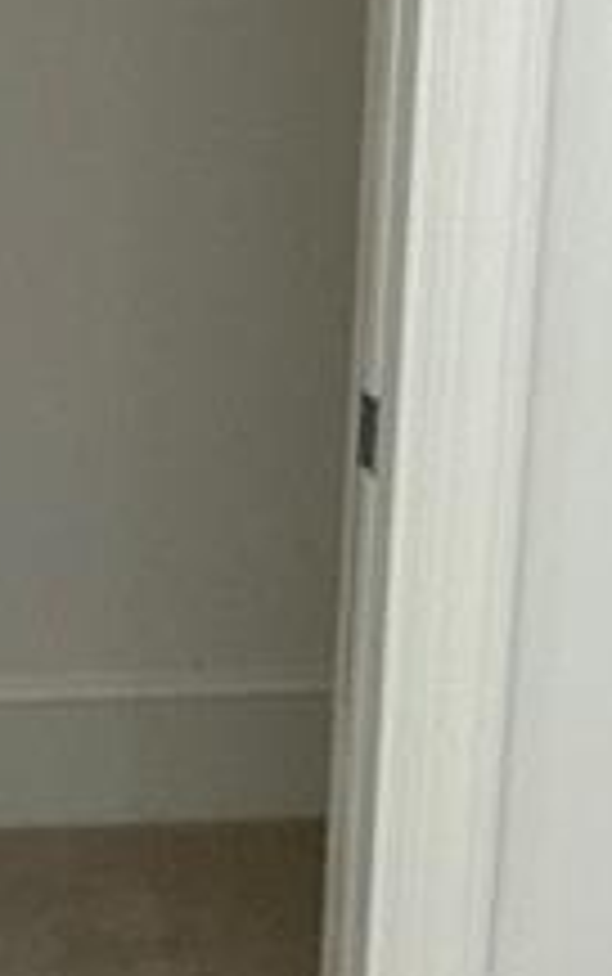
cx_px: -140
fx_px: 2184
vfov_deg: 25.1
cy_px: 324
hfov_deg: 15.3
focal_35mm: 82
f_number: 2.2
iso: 100
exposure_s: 1/120
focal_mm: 2.22
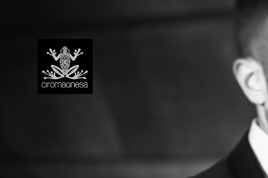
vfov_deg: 13.0
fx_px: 752
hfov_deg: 18.5
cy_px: 246
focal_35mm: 101
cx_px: 369
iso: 640
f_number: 1.6
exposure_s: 1/60
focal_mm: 35
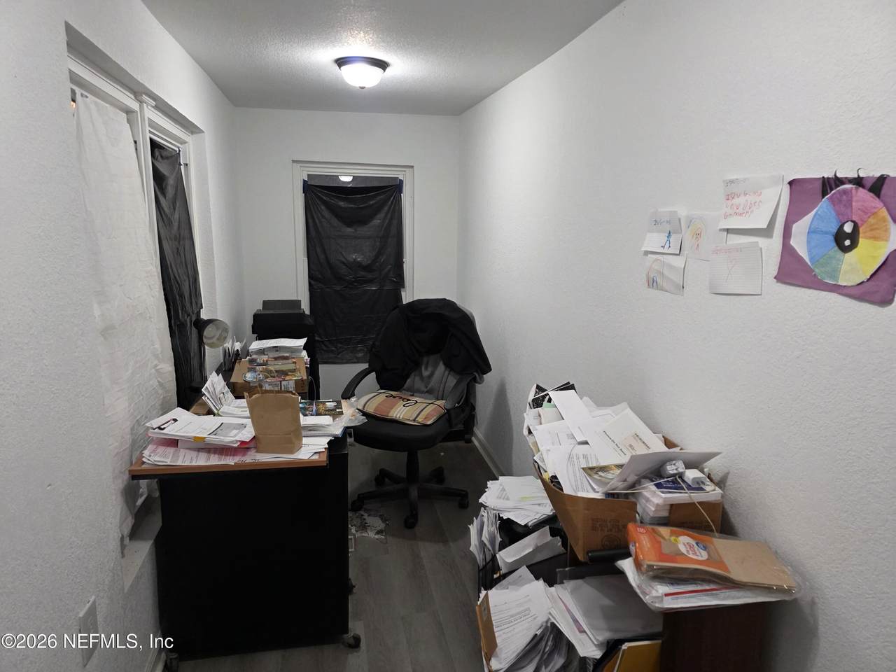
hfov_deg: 73.9
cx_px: 448
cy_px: 336
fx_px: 595
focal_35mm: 23
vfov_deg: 58.9
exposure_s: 1/120
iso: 500
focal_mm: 6.3
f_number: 1.7
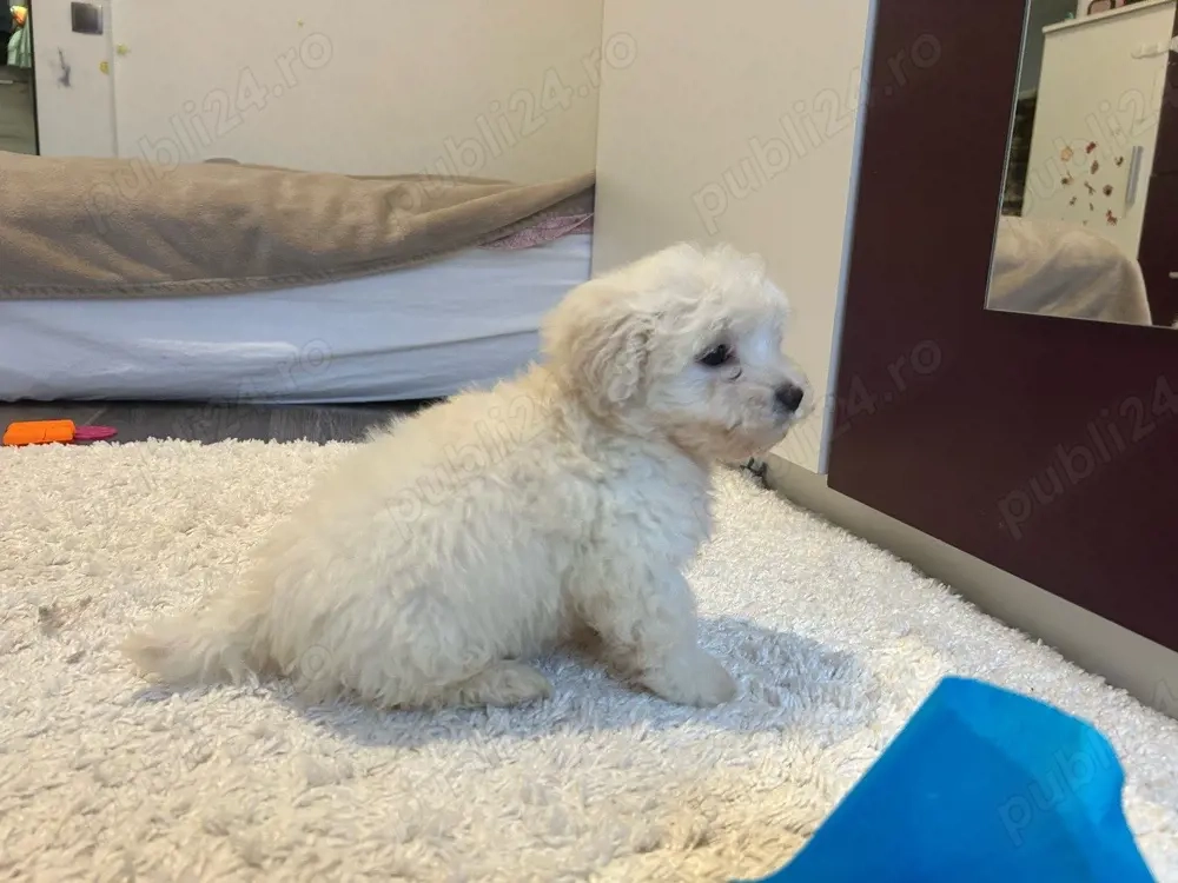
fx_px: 885
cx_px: 589
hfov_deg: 67.3
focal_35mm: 26
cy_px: 442
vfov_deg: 53.1
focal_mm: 5.7
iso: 200
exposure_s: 1/50
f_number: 1.5
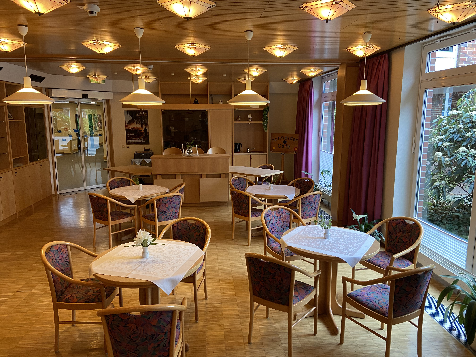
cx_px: 238
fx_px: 358
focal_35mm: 26
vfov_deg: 53.1
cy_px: 178
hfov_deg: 67.3
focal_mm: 4.25
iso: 125
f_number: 1.8
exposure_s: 1/50
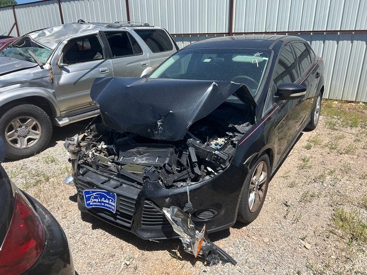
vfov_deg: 53.0
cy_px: 138
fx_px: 276
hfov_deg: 67.3
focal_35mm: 26
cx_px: 184
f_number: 1.5
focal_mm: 5.7
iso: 50
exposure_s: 1/3077
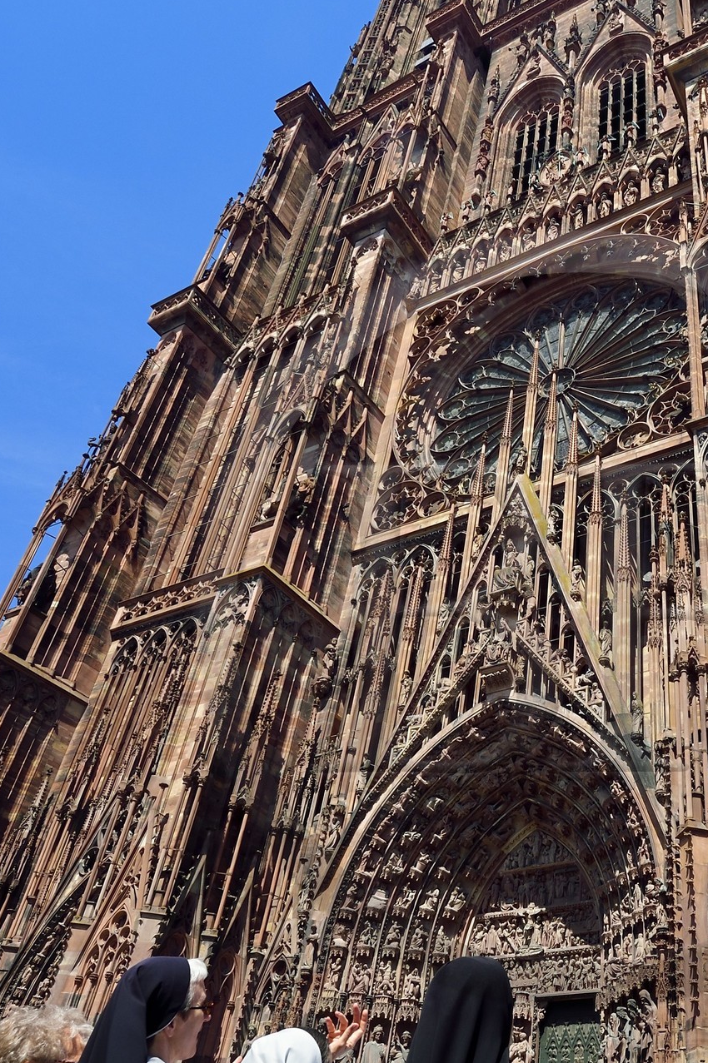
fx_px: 945
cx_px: 581
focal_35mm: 32
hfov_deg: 39.2
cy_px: 620
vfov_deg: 58.4
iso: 200
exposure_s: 1/250
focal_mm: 17
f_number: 14
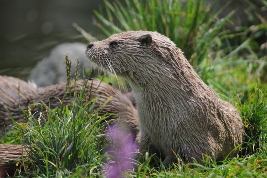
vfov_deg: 2.3
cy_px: 89
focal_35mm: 600
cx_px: 134
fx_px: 4444
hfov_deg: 3.4
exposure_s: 1/320
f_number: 5.6
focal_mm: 400
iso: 360
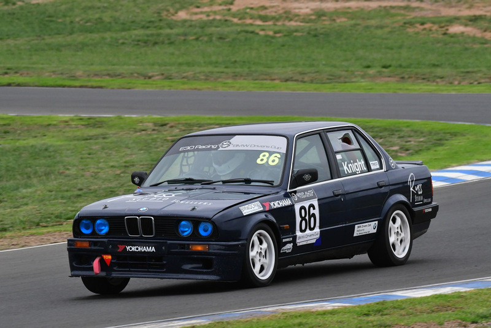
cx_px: 246
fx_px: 5525
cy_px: 164
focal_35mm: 405
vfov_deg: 3.4
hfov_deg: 5.1
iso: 2000
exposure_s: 1/640
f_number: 10
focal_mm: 270
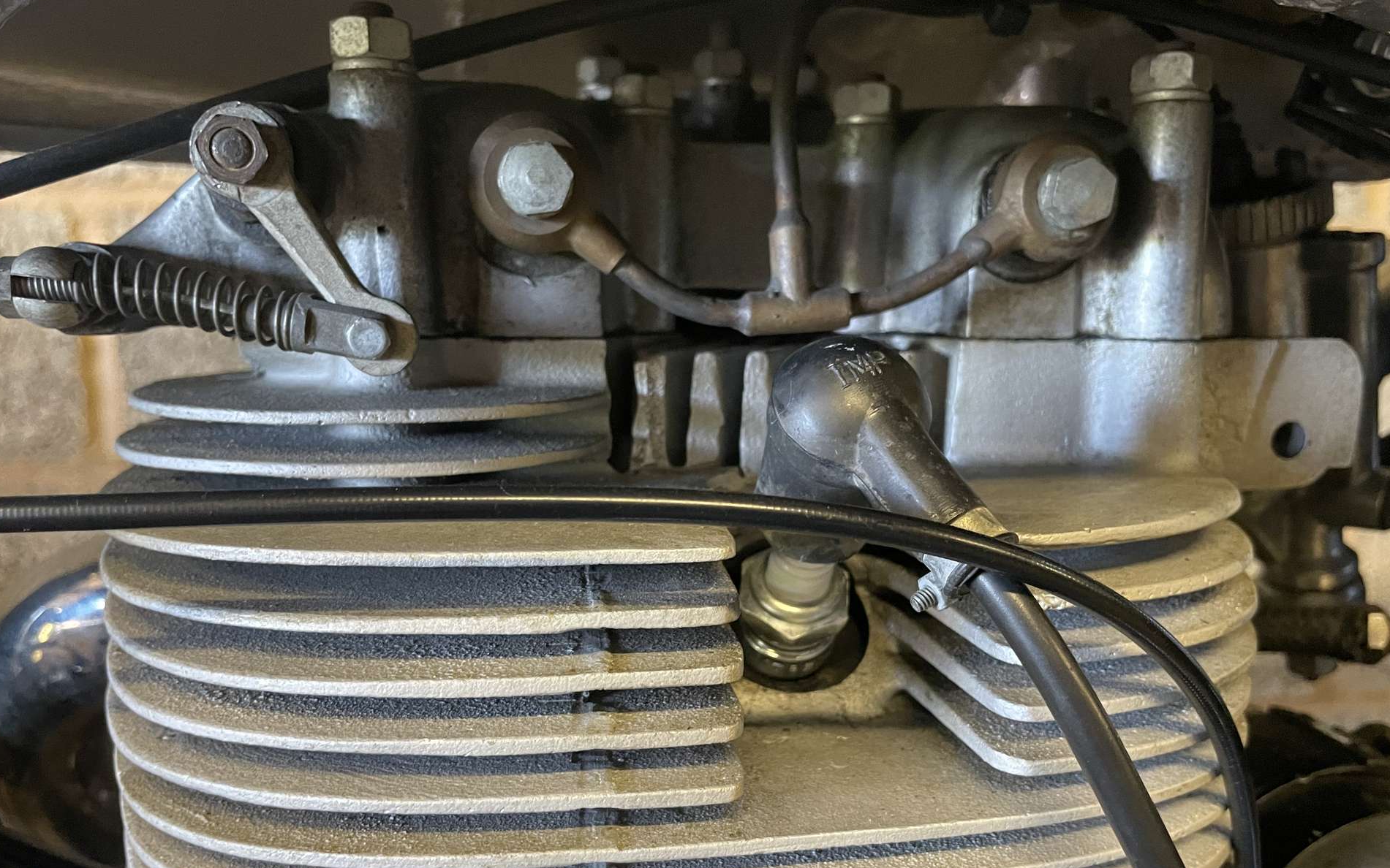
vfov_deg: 42.9
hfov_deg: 64.6
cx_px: 711
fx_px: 1099
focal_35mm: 29
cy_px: 525
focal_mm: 4.2
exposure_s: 1/50
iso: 400
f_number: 1.6
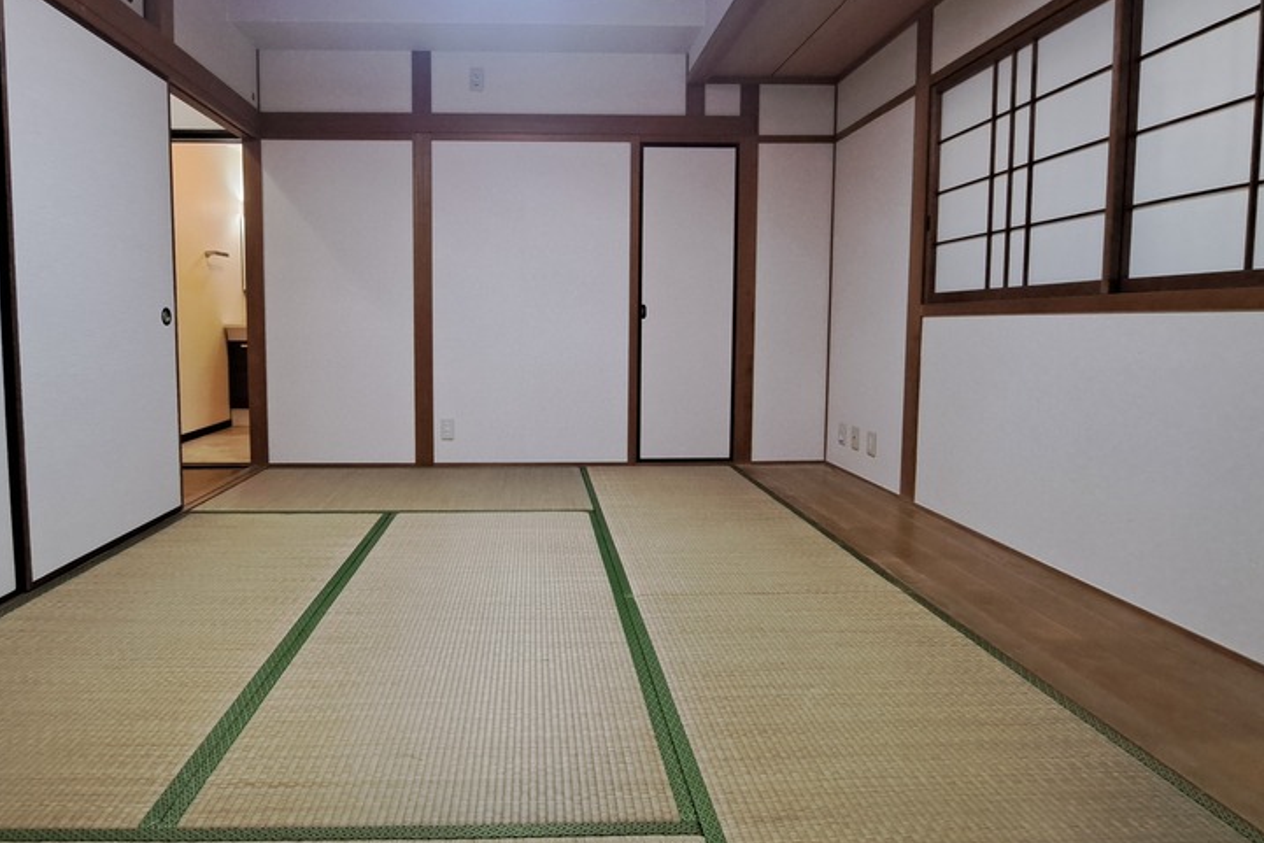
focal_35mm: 18
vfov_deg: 67.1
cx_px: 549
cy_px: 368
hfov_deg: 89.5
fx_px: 632
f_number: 2.2
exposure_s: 1/50
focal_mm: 1.74
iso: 250
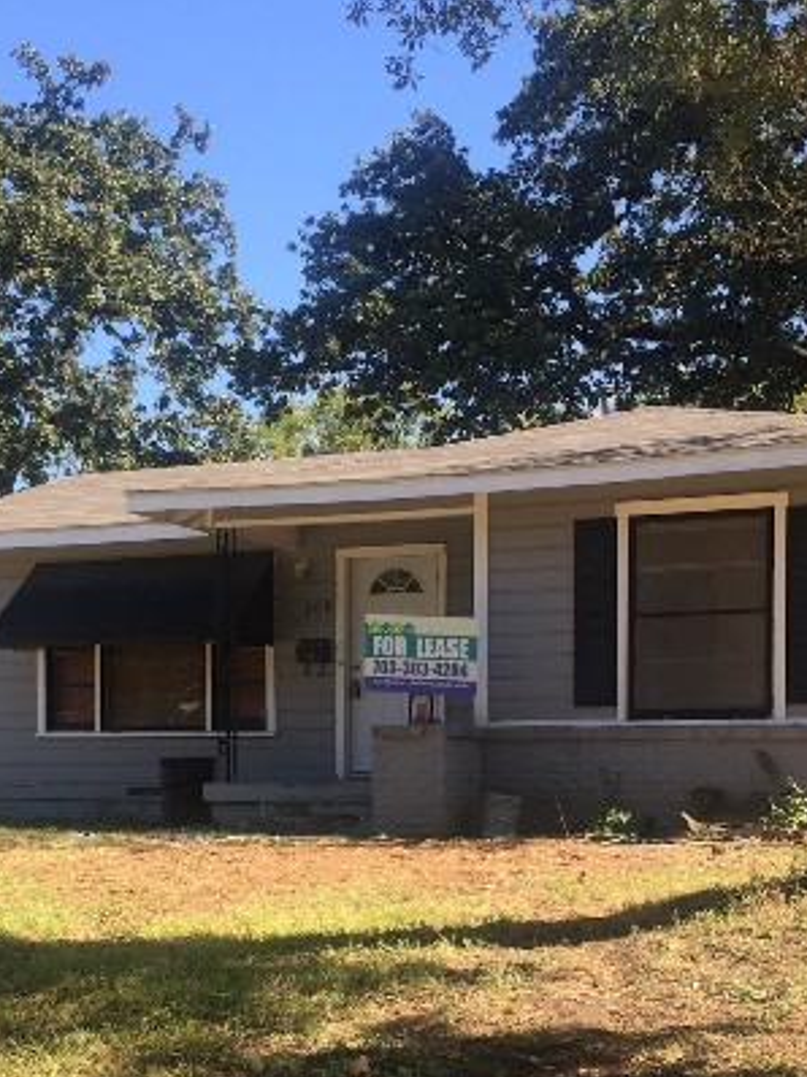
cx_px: 317
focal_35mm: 56
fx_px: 1743
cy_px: 817
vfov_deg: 33.6
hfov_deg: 26.0
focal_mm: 4.15
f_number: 2.2
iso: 32
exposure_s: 1/732
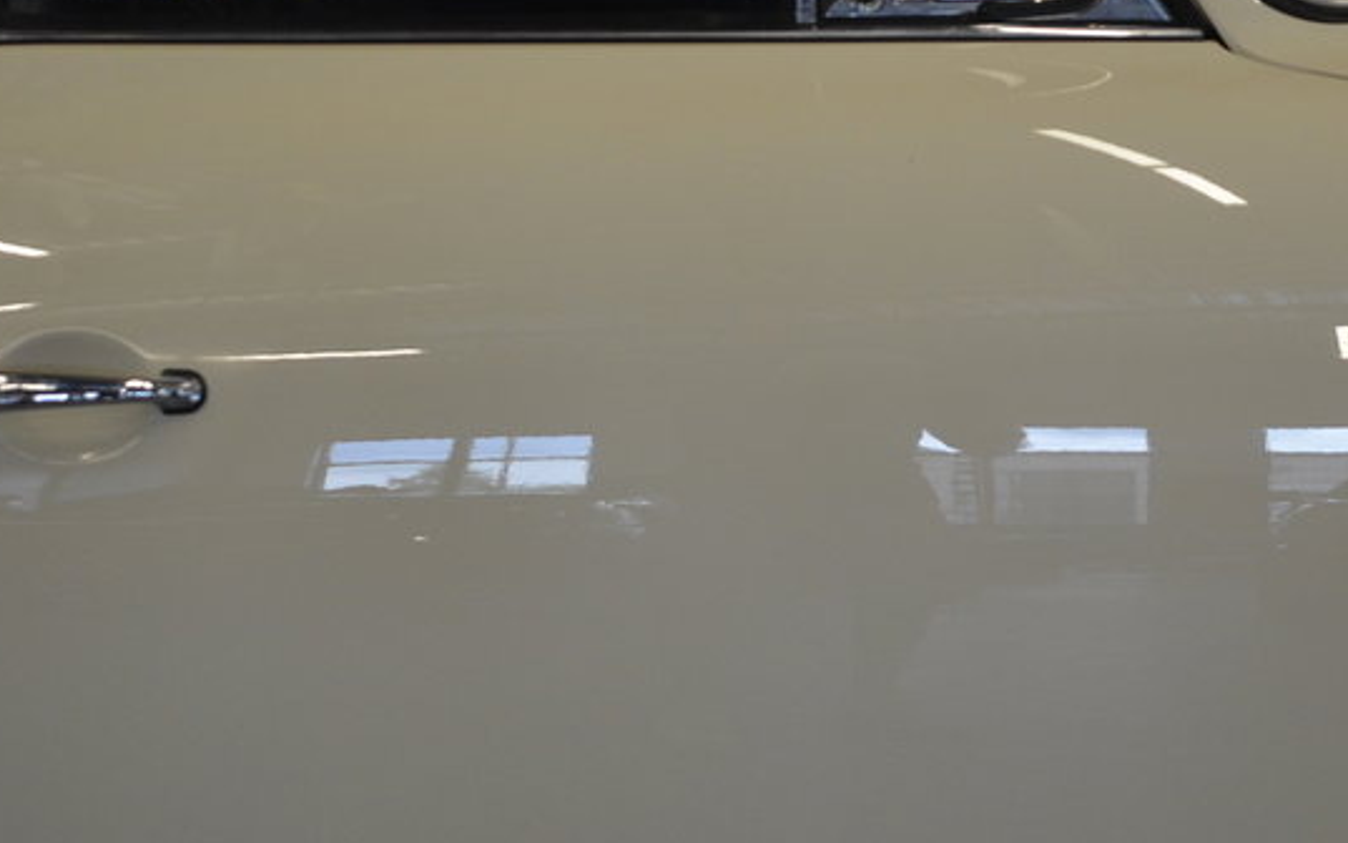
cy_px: 452
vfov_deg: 20.3
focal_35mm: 64
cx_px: 886
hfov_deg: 31.8
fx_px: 2352
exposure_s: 1/40
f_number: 3.8
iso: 800
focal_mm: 22
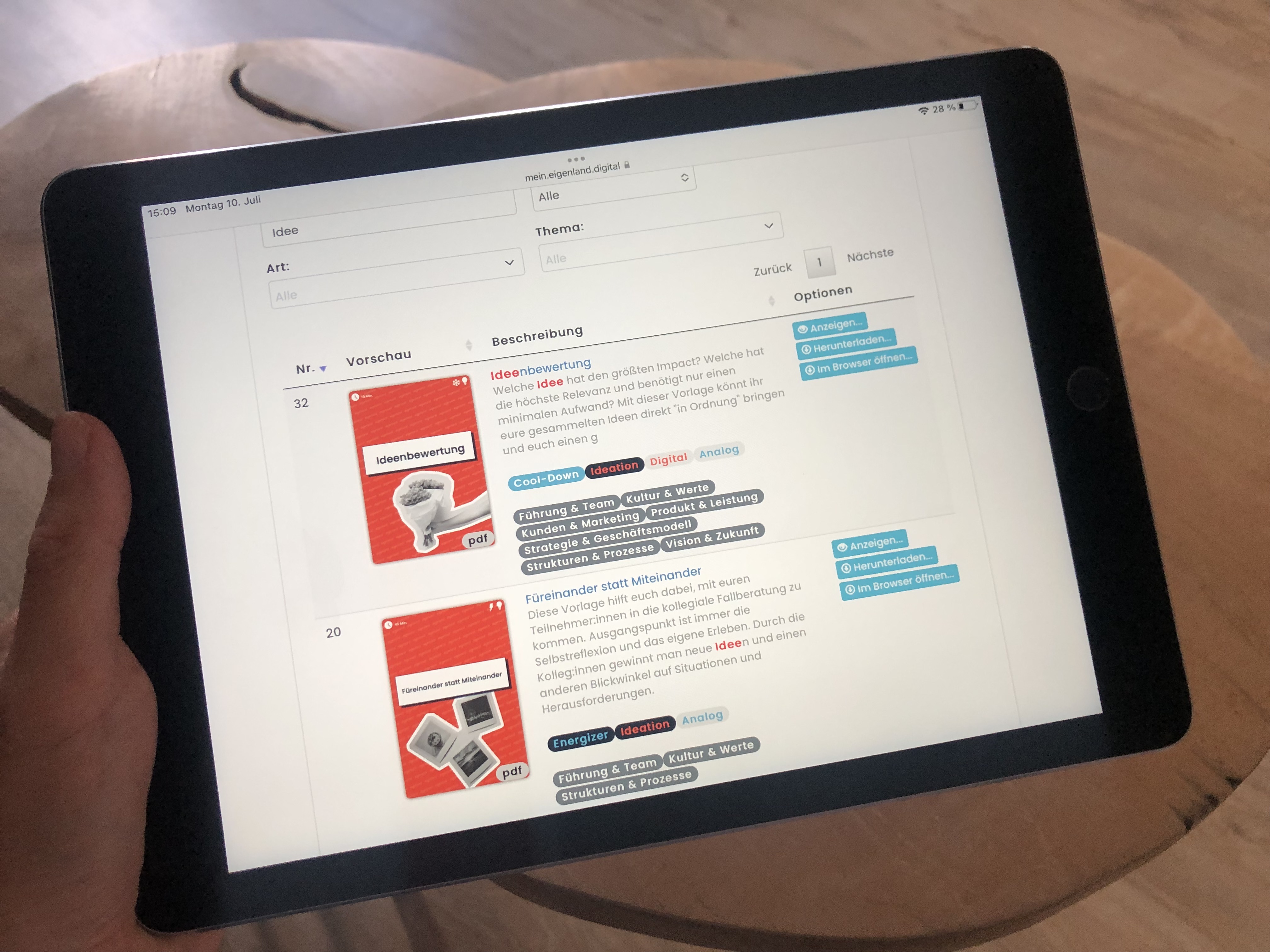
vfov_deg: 49.7
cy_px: 476
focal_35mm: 28
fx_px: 1027
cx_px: 635
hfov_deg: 63.4
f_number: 1.8
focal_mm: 4
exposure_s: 1/30
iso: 32
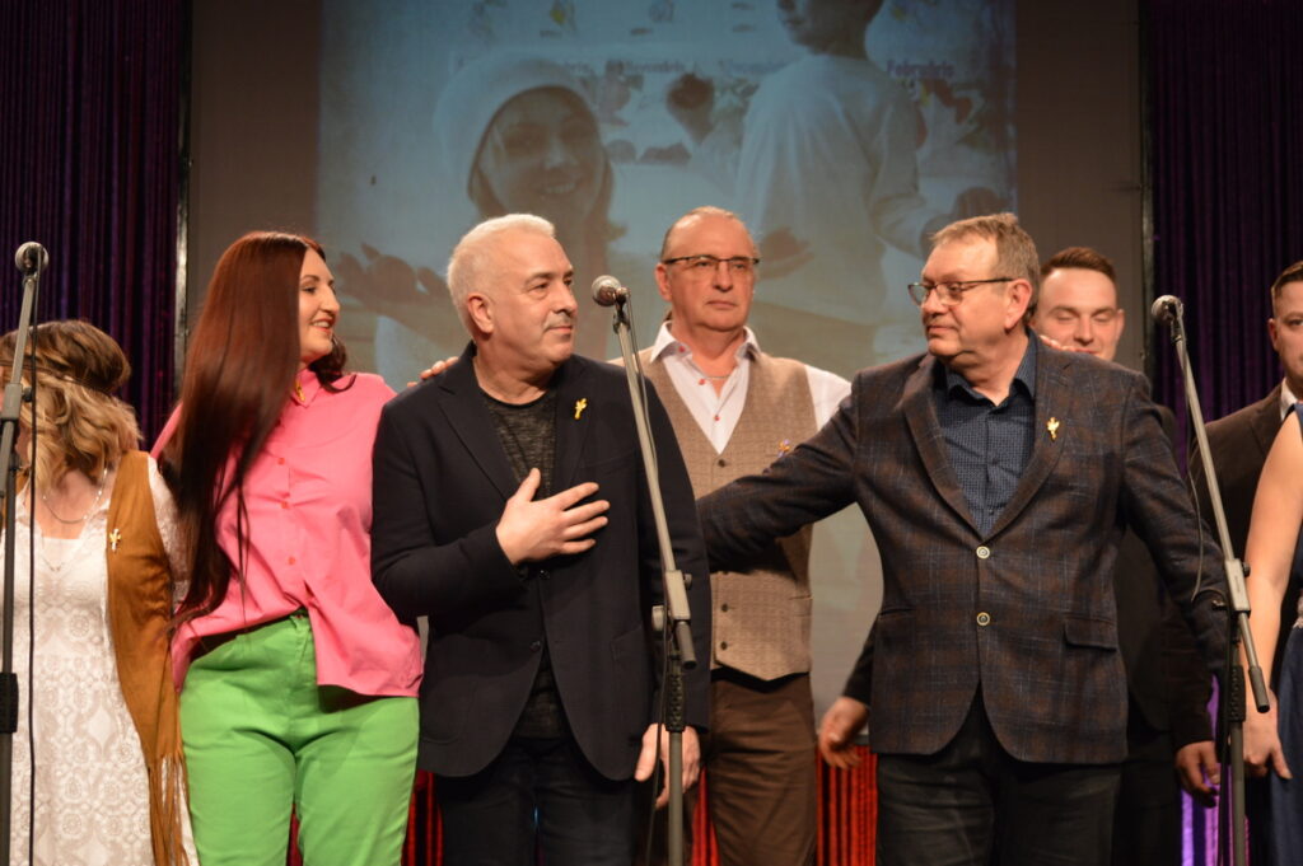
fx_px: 3363
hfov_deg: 21.9
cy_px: 433
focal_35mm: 93
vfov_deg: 14.7
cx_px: 652
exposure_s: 1/60
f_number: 4.2
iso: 560
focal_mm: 62
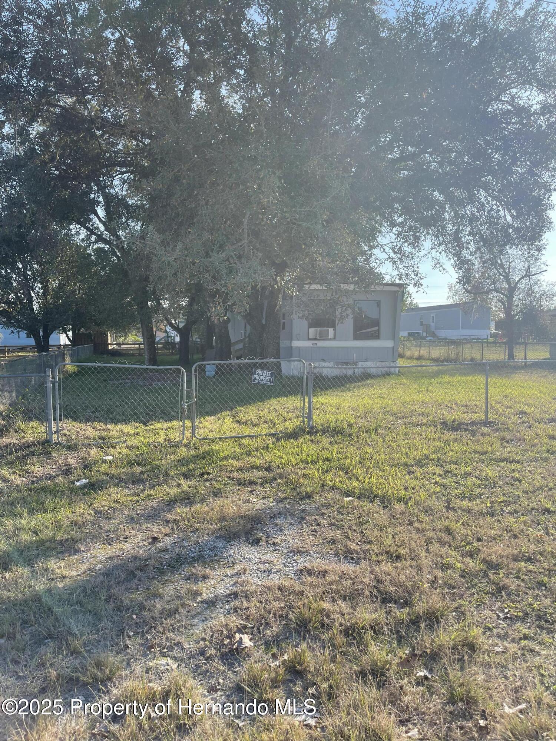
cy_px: 370
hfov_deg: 54.9
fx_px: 535
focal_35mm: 25
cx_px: 278
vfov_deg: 69.4
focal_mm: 5.1
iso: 32
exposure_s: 1/1475
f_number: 1.6
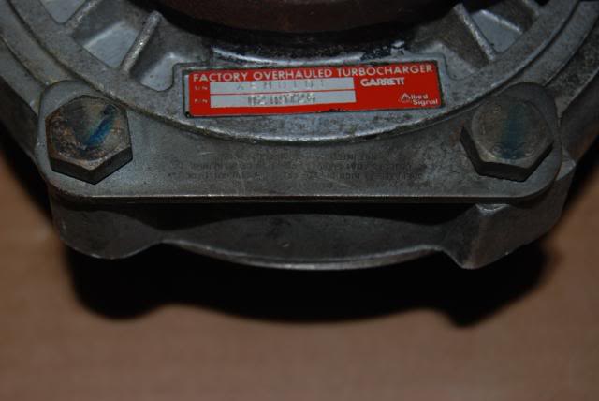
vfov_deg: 17.5
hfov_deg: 26.0
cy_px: 200
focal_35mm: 78
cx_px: 300
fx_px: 1299
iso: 200
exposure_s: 1/60
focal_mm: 52
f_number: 5.6
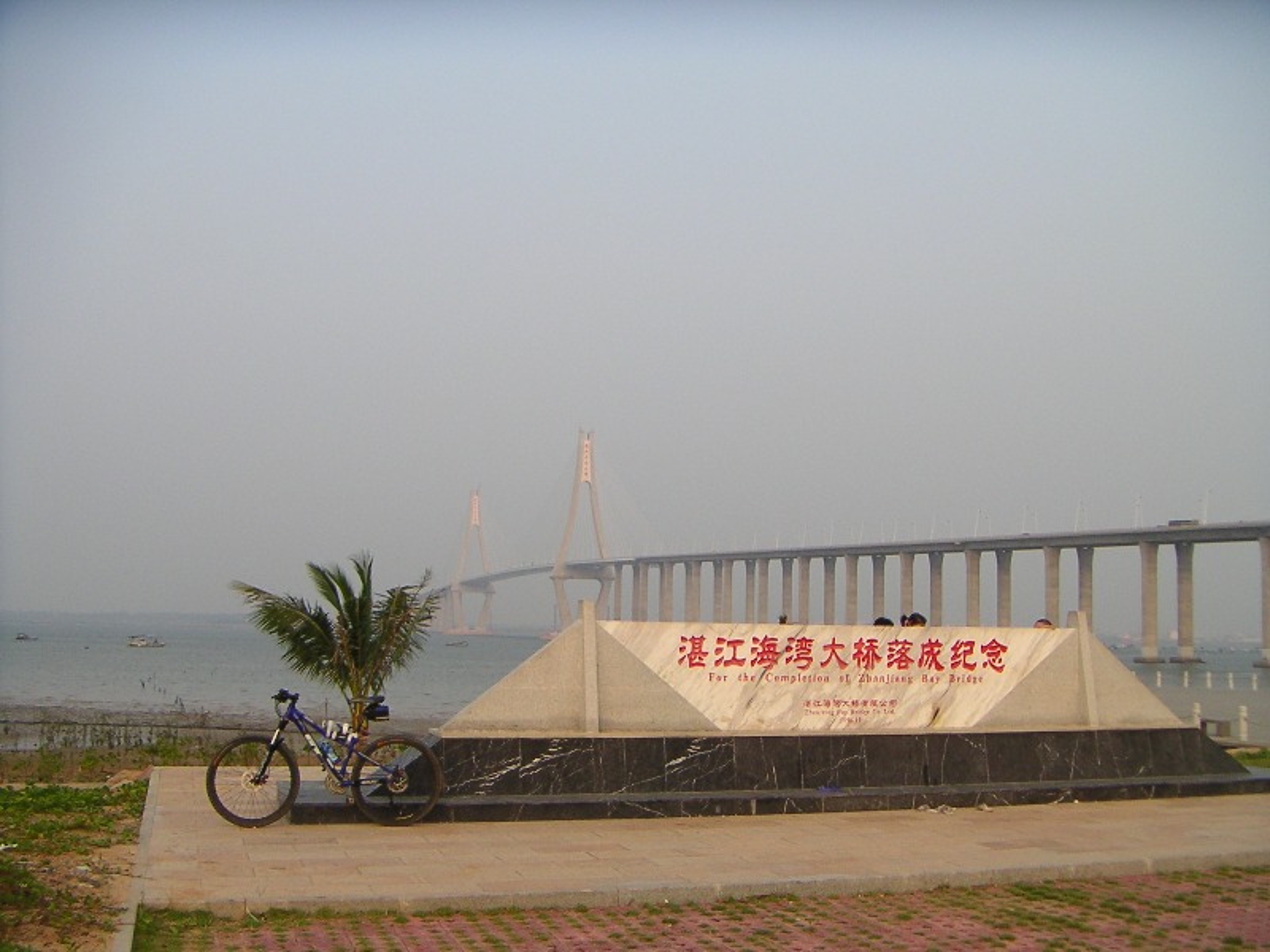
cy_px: 476
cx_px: 635
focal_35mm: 37
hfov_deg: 50.1
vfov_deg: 38.7
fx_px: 1357
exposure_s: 1/500
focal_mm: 4.8
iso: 64
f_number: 2.8
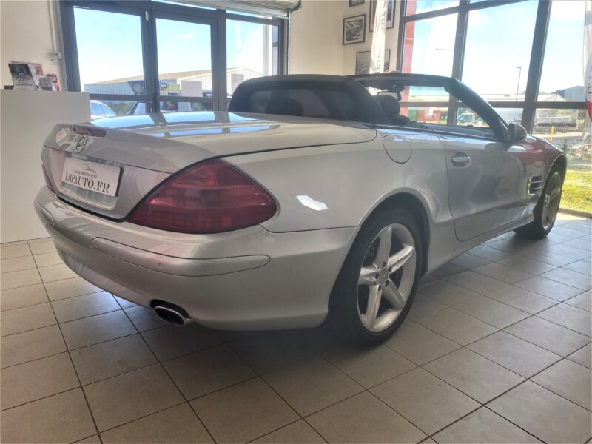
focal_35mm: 26
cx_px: 296
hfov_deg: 67.3
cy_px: 222
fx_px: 445
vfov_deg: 53.1
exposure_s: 1/156
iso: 32
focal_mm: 4.25
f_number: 1.8
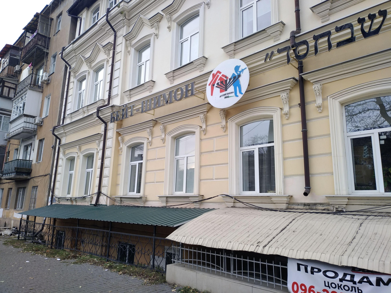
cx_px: 196
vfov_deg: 56.8
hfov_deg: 71.6
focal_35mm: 24
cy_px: 146
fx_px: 271
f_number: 1.9
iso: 101
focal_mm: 3.94
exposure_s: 1/114
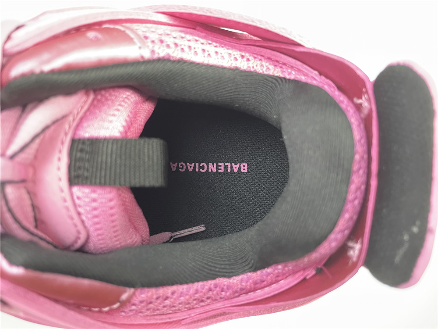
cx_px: 219
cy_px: 164
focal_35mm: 26
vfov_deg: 53.1
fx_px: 329
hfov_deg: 67.3
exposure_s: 1/30
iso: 640
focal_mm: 4.2
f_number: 1.6
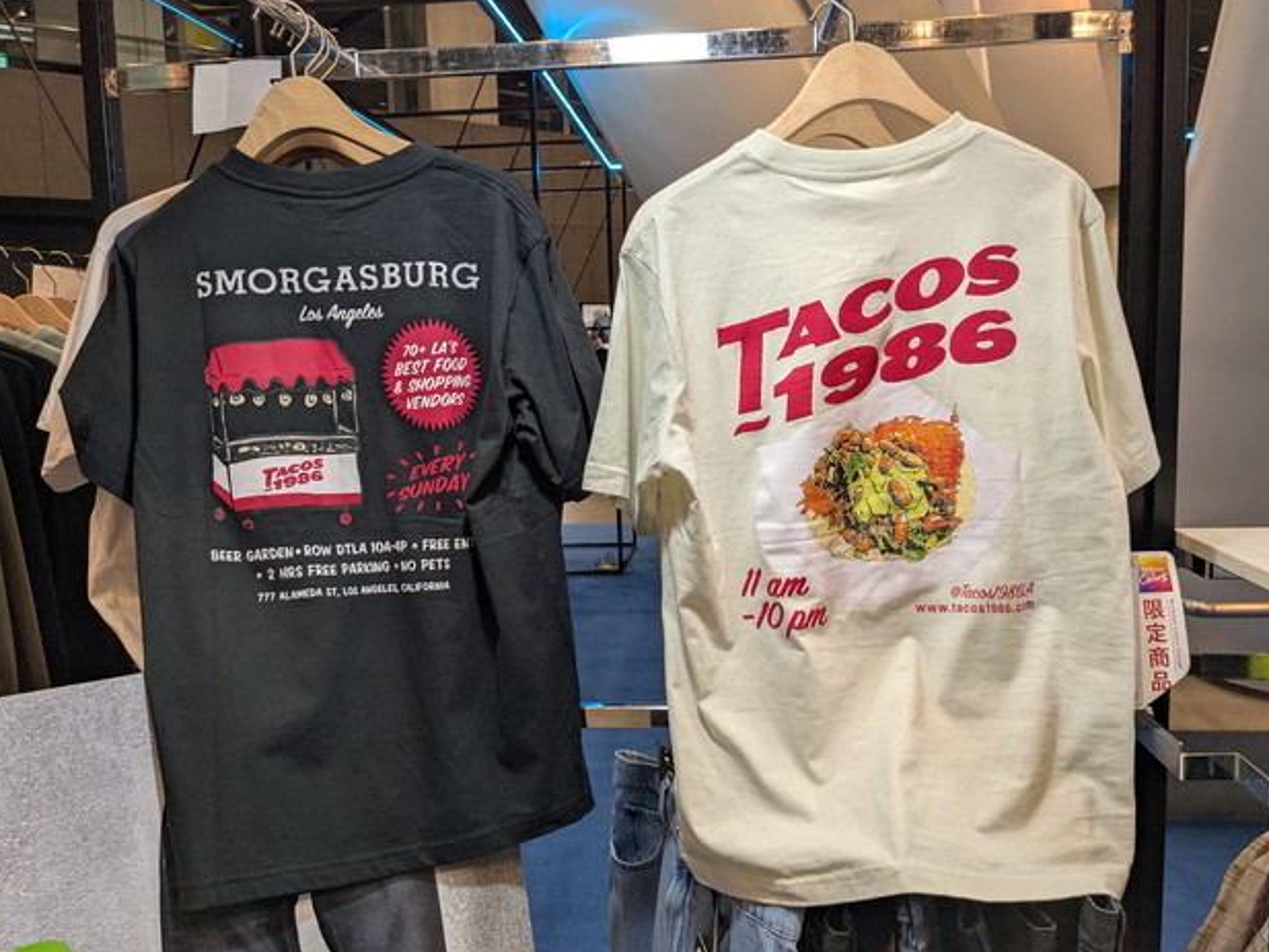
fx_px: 1027
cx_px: 631
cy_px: 465
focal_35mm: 28
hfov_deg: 63.4
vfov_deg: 49.8
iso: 59
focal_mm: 4.38
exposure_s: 1/205
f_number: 1.73
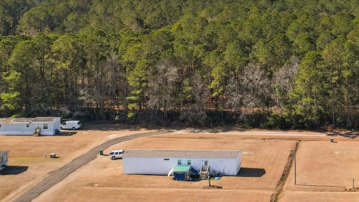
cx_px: 360
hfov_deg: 33.0
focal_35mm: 58
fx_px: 552
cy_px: -45
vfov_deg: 19.4
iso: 110
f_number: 2.8
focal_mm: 8.38
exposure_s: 1/500
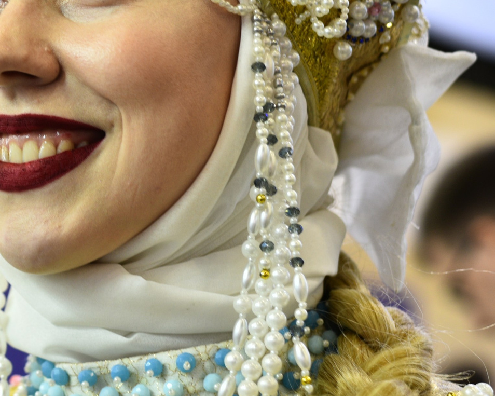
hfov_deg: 14.9
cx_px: -42
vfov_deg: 12.1
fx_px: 1846
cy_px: -18
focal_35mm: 126
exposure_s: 1/60
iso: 250
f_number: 2.8
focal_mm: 50
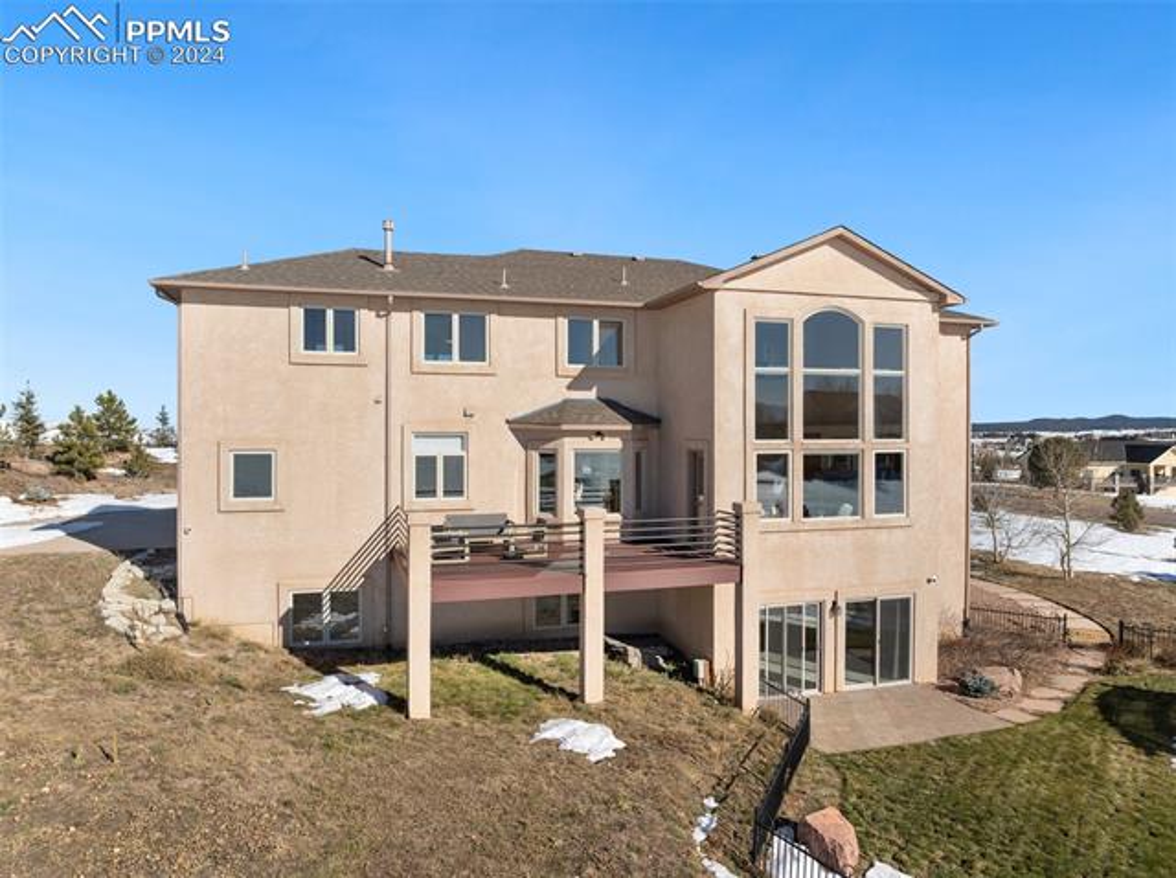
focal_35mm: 24
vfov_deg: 56.7
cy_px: 439
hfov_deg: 71.7
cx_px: 588
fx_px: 814
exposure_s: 1/2000
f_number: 2.8
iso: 100
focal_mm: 12.29
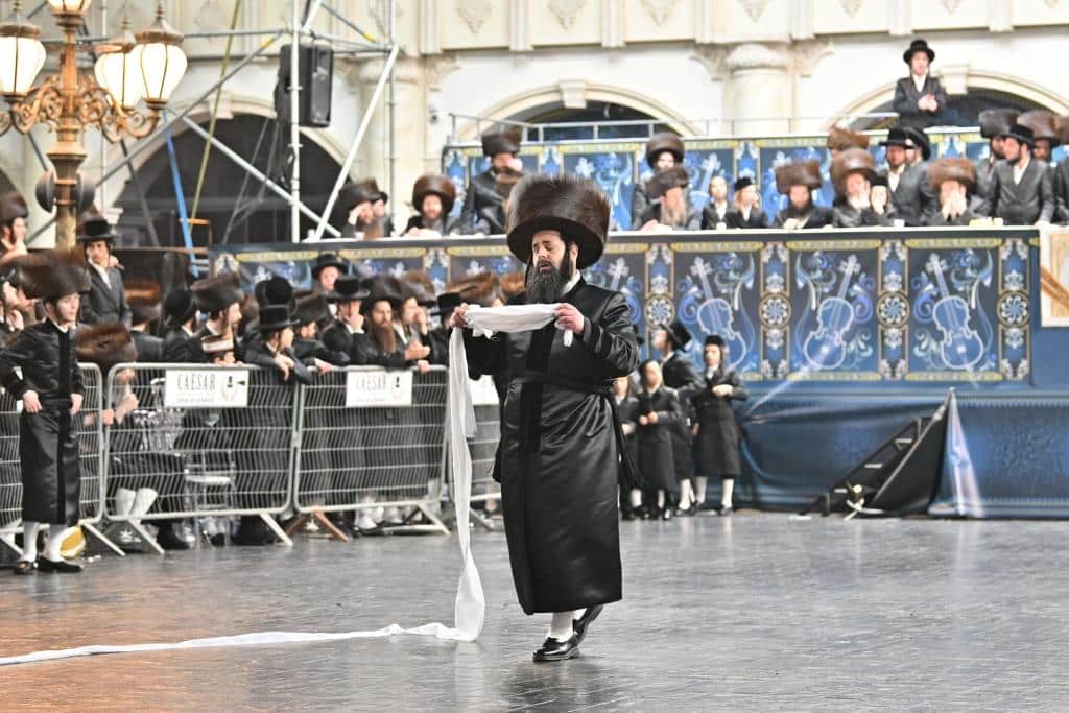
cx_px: 534
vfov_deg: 11.1
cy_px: 356
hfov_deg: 16.7
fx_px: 3653
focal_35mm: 123
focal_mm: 82
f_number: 3.2
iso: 1250
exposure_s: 1/320
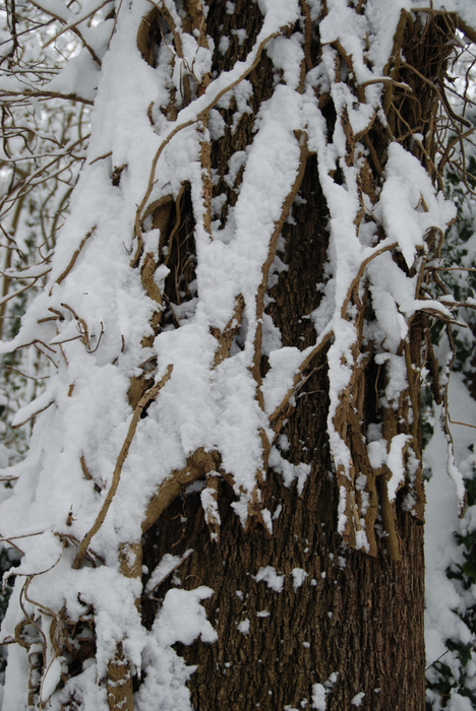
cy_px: 356
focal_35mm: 66
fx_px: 1306
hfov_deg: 20.7
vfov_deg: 30.5
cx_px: 238
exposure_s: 1/80
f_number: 4.5
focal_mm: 44
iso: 100
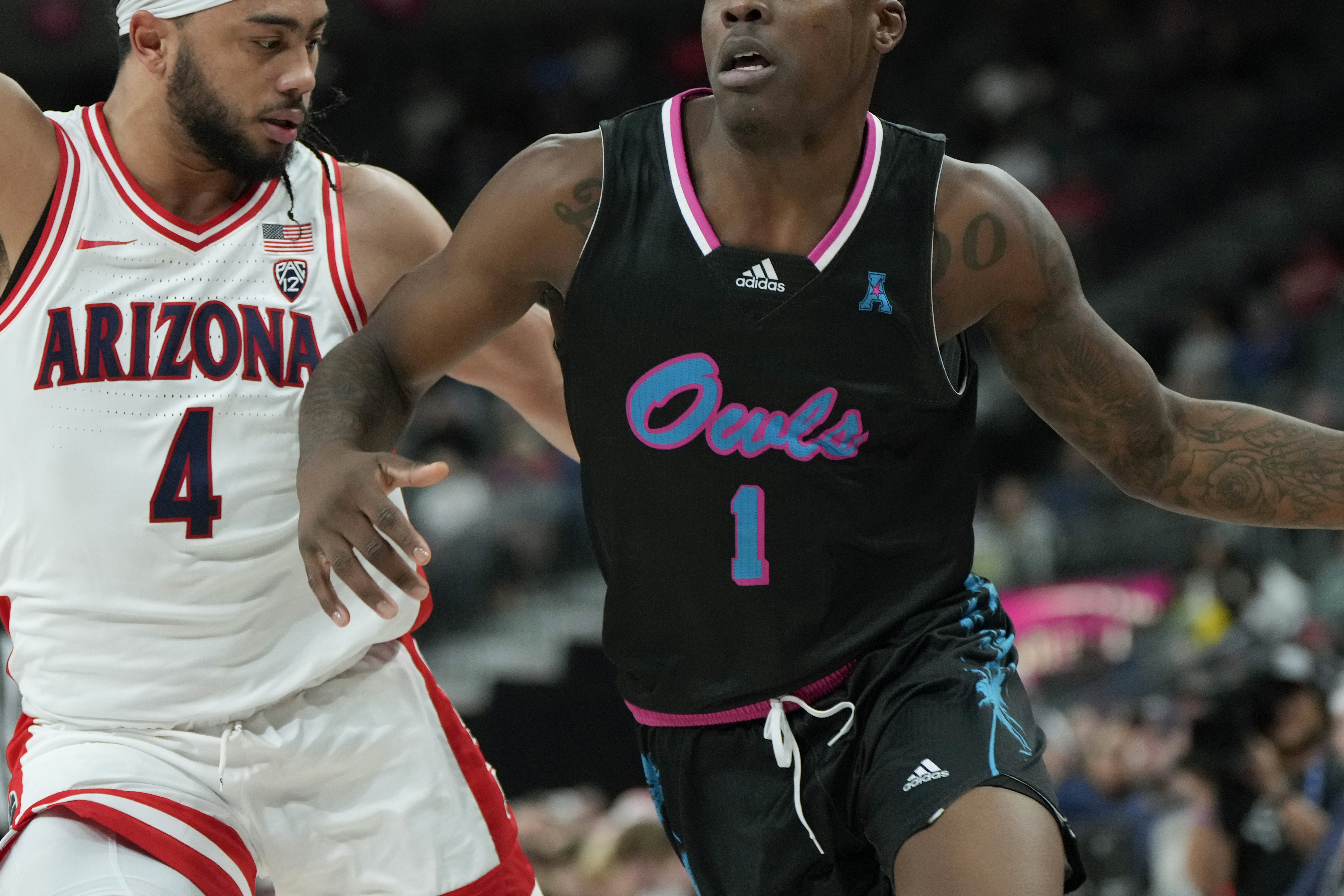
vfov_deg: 7.8
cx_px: 671
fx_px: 6570
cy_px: 275
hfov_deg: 11.7
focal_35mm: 176
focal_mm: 101
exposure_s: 1/1600
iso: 3200
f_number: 2.8
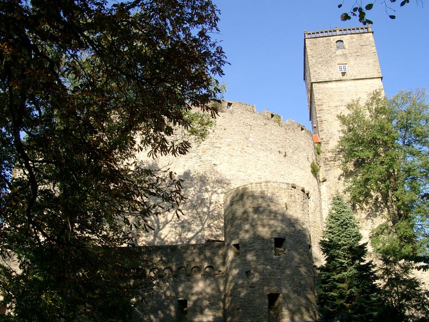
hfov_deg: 54.0
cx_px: 214
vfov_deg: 41.8
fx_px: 421
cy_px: 161
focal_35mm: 34
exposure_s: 1/308
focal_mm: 7.13
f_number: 4
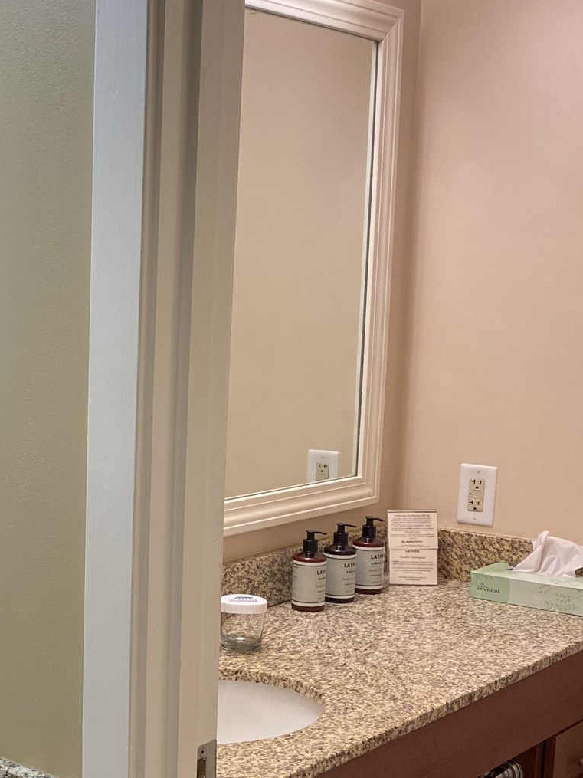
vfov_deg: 32.3
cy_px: 545
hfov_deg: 24.0
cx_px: 41
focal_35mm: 59
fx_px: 1325
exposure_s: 1/120
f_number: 1.8
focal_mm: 4.25
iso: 100
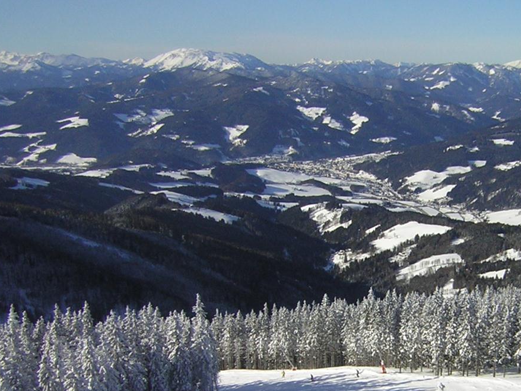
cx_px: 410
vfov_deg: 24.5
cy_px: 310
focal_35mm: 59
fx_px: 888
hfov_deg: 31.9
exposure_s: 1/550
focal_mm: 4.7
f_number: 5.2
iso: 50
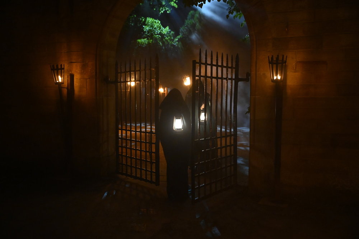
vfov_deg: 34.2
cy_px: 120
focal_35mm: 39
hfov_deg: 49.6
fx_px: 389
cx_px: 180
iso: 10000
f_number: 2.8
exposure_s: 1/200
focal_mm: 39
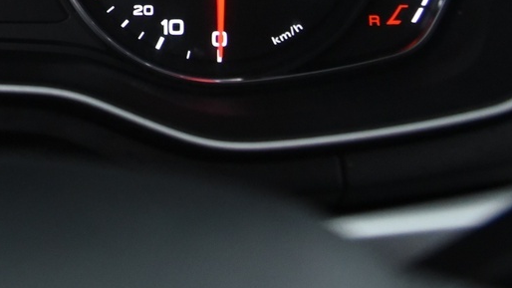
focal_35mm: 99
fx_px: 1344
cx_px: -108
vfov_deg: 11.6
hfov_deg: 20.2
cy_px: -169
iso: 4000
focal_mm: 30
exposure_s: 1/30
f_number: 4
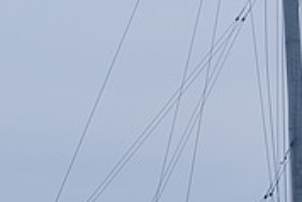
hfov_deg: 5.5
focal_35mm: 377
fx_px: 3165
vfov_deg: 3.7
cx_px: 242
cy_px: 180
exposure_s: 1/2000
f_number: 6.4
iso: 320
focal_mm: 56
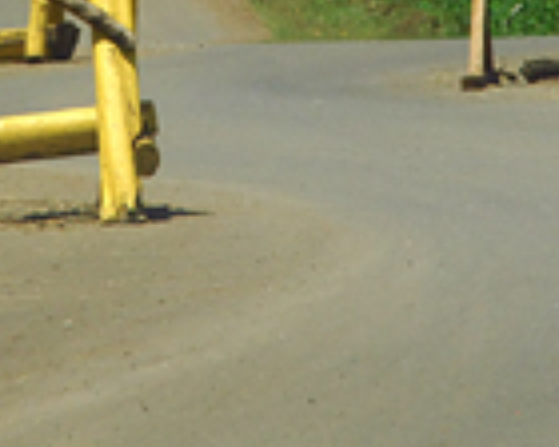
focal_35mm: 513
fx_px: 8487
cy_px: -218
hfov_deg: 3.8
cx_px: 148
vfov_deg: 3.0
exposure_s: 1/500
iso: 400
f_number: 12
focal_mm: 85
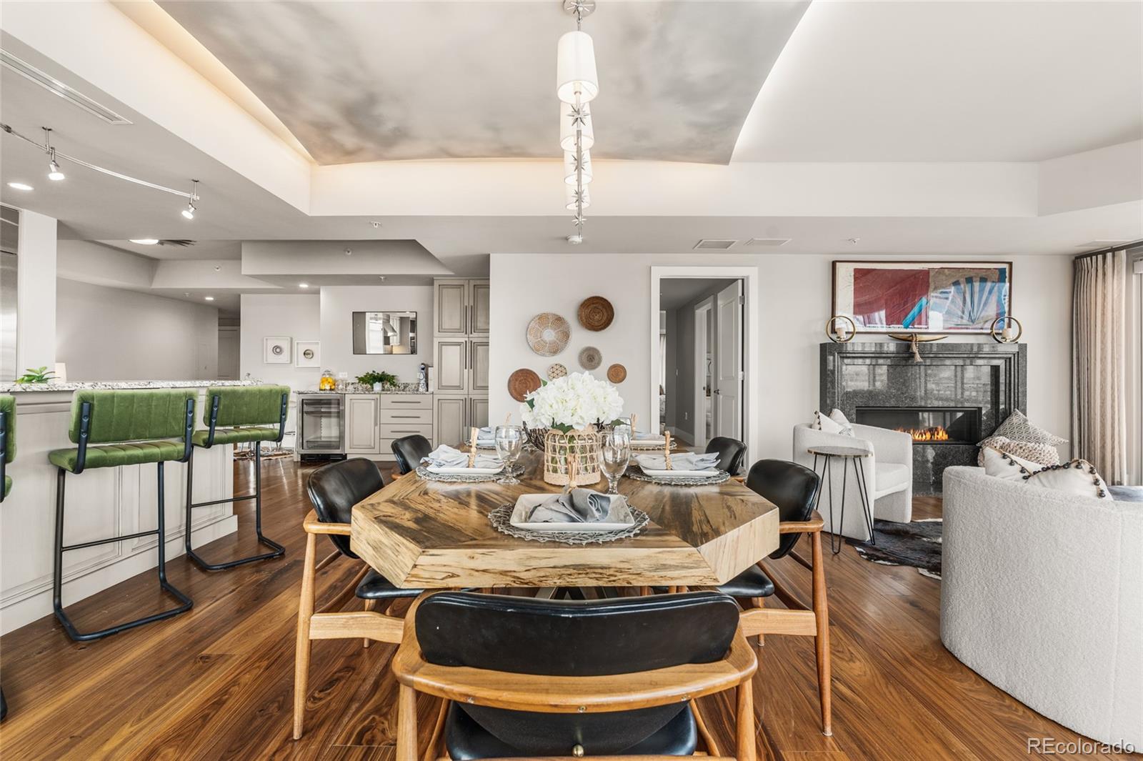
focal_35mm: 16
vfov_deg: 73.7
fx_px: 508
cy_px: 380
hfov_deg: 96.8
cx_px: 572
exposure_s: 1/10
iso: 320
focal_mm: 16
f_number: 8
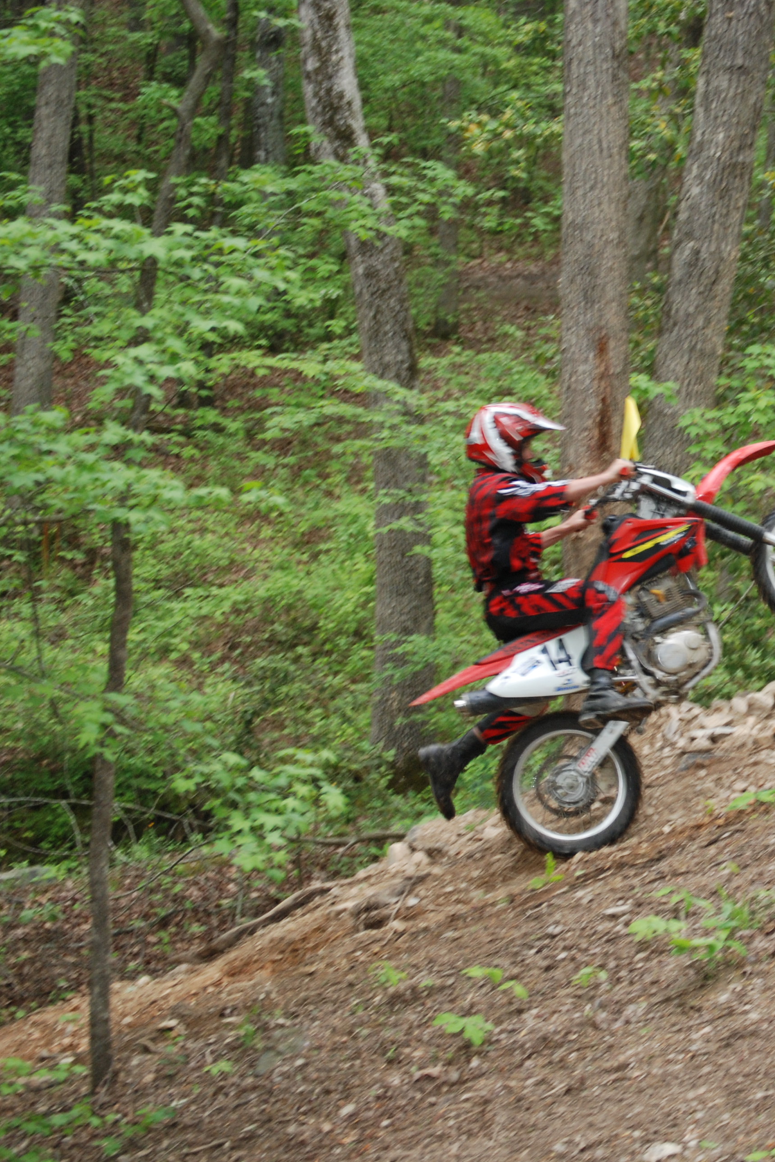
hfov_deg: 11.0
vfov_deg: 16.6
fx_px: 3996
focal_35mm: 124
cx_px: 785
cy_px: 582
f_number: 4
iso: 360
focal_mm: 55
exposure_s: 1/60
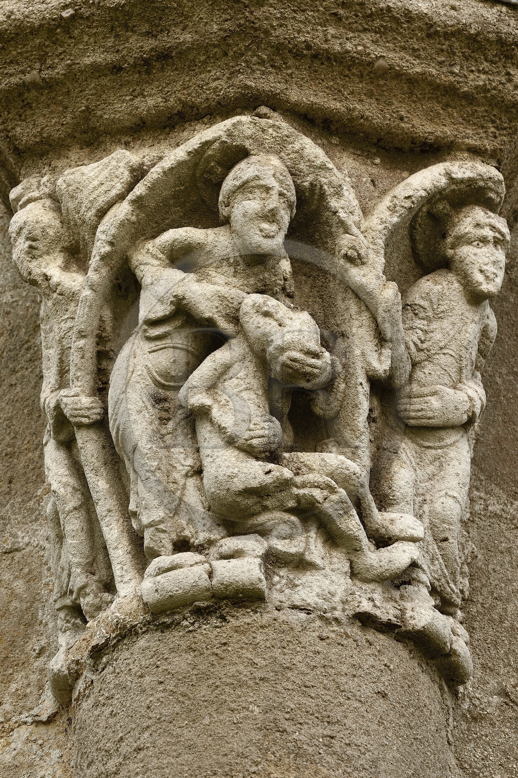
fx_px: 3669
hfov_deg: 8.1
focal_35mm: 170
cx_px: 259
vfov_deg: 12.1
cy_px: 389
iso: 400
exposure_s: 1/250
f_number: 7.1
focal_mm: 170
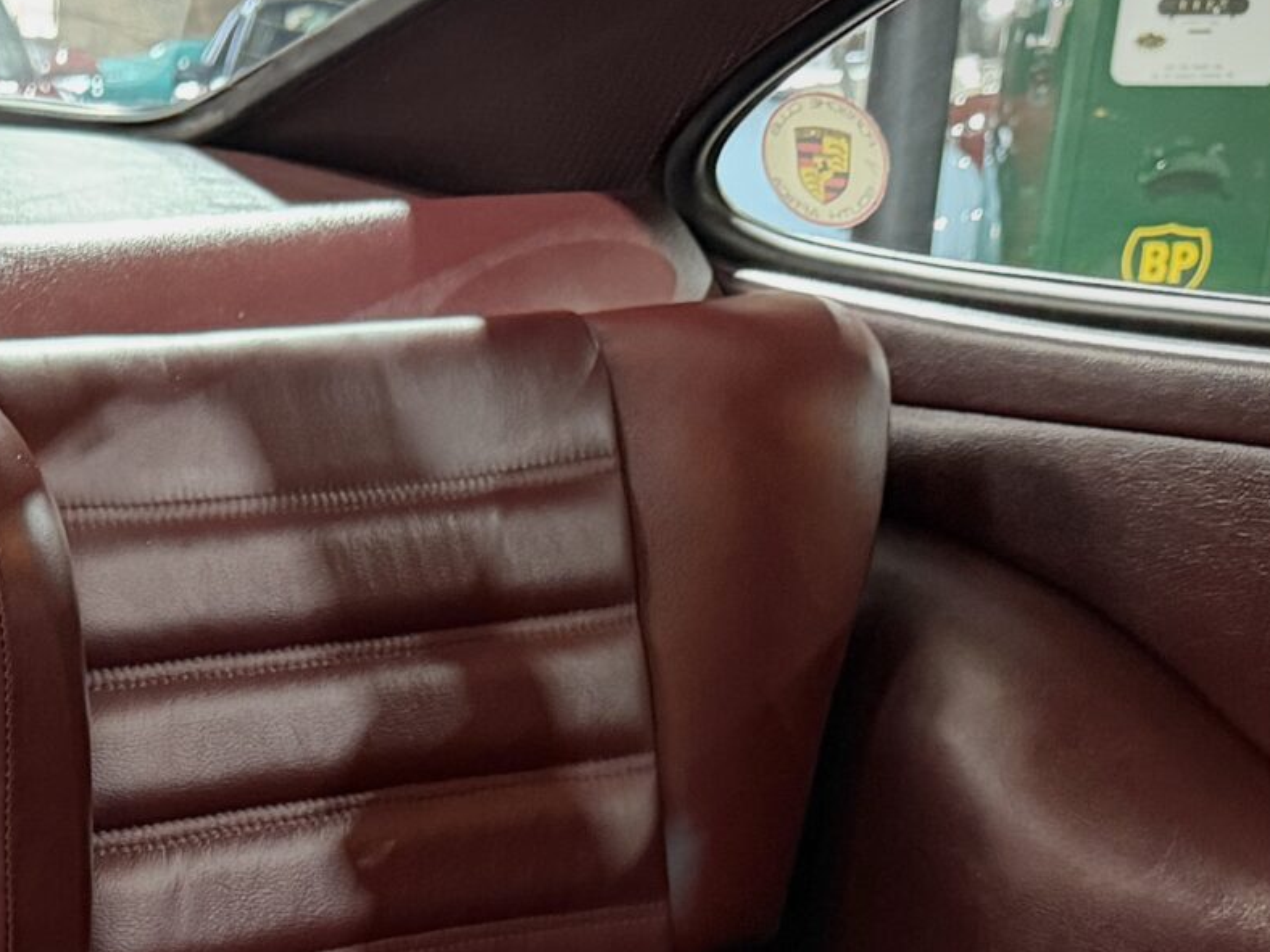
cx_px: -176
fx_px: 2862
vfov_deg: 17.5
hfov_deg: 23.3
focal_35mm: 78
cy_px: 1303
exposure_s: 1/25
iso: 1000
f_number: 1.78
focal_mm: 6.76
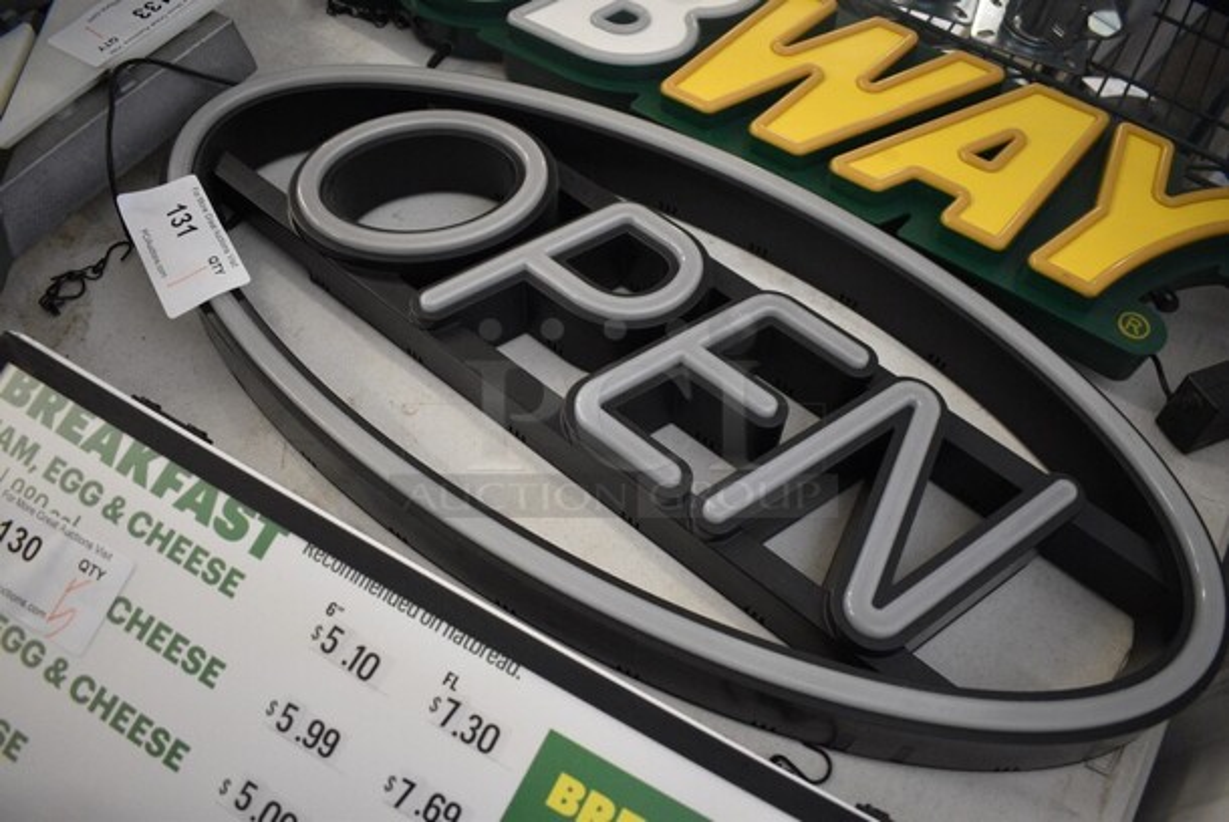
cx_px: 614
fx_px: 923
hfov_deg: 67.3
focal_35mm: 27
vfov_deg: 48.0
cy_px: 411
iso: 2000
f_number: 3.5
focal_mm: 18
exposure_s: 1/125
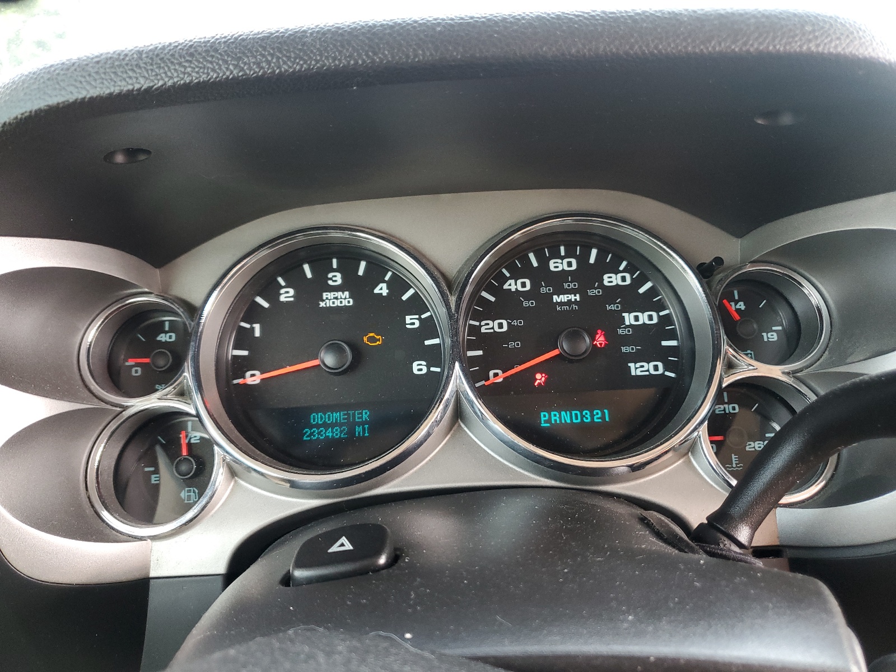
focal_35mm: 26
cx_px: 448
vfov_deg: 53.1
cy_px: 336
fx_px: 673
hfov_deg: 67.3
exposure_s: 1/60.2
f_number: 1.5
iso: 104
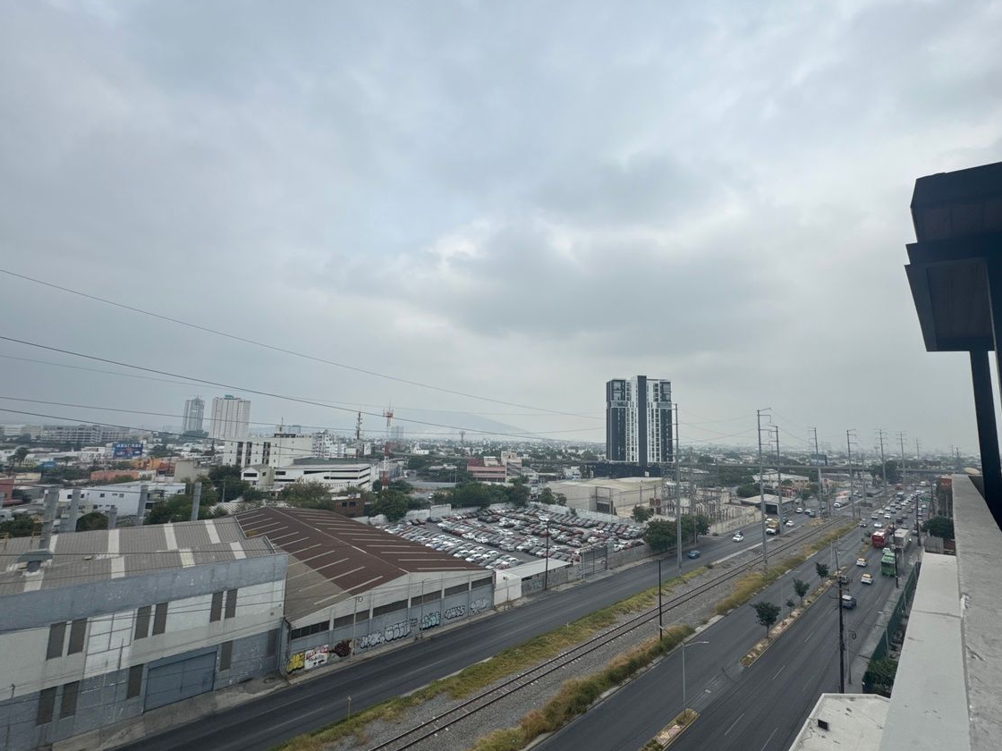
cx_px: 524
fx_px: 434
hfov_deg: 98.1
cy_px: 382
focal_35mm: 15
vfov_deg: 81.7
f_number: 2.2
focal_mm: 2.22
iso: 50
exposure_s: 1/2342
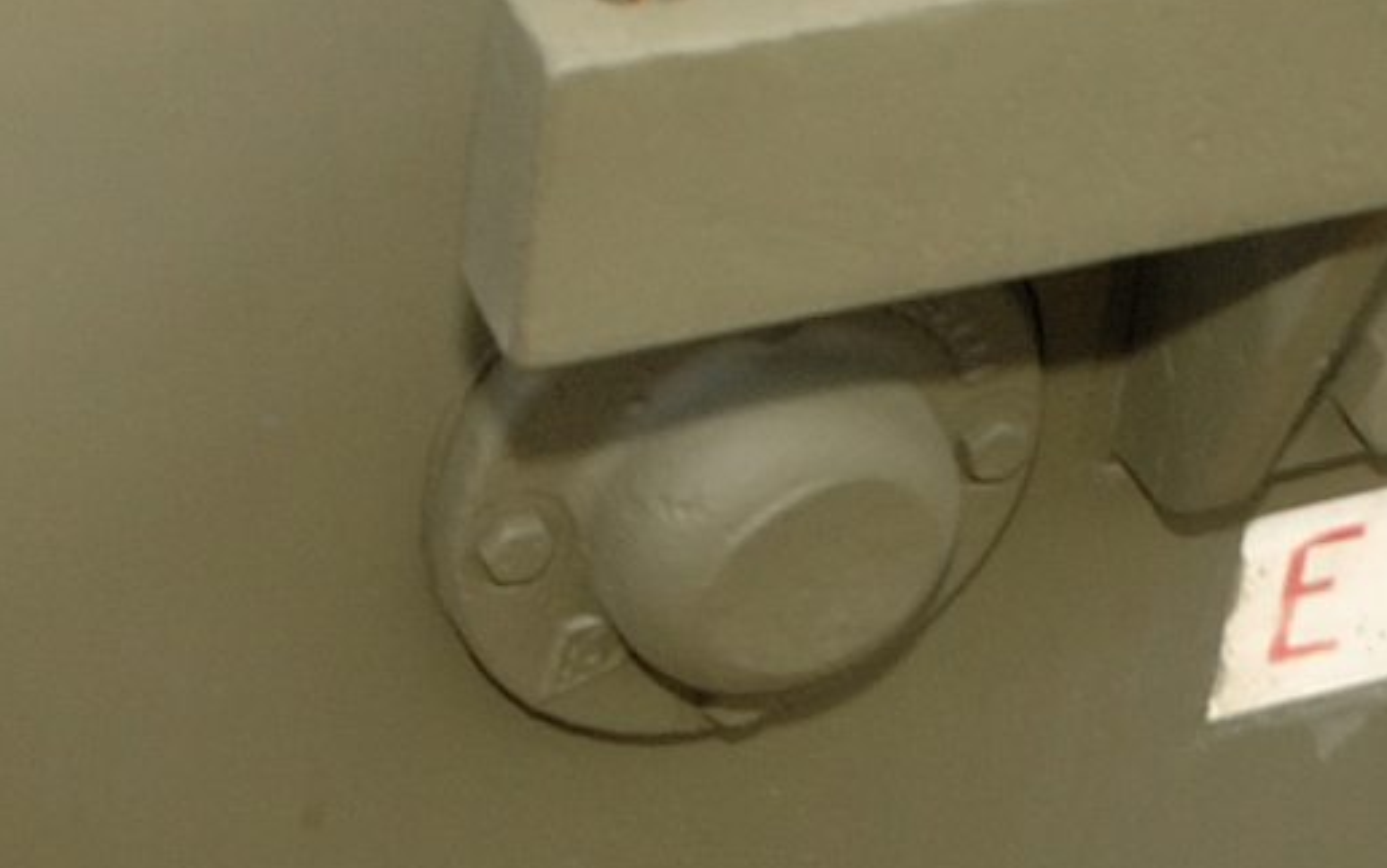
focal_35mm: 178
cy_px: 564
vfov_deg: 7.4
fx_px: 6731
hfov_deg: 11.7
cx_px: 1196
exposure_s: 1/125
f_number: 7.1
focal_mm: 20
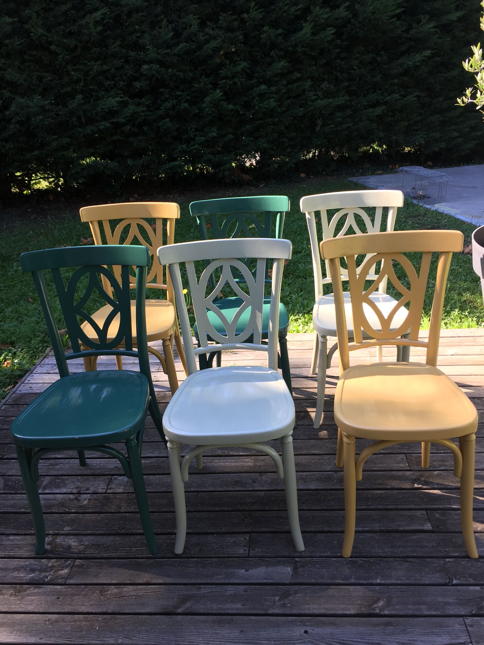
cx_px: 242
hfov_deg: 48.2
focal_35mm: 29
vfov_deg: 61.7
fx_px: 541
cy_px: 322
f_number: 2.2
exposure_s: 1/127
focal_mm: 4.15
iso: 32
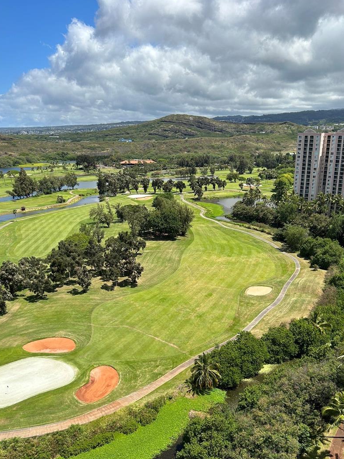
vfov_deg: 59.8
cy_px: 253
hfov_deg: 46.7
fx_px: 398
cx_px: 194
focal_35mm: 30
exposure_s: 1/3968
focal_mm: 5.7
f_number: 1.5
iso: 50
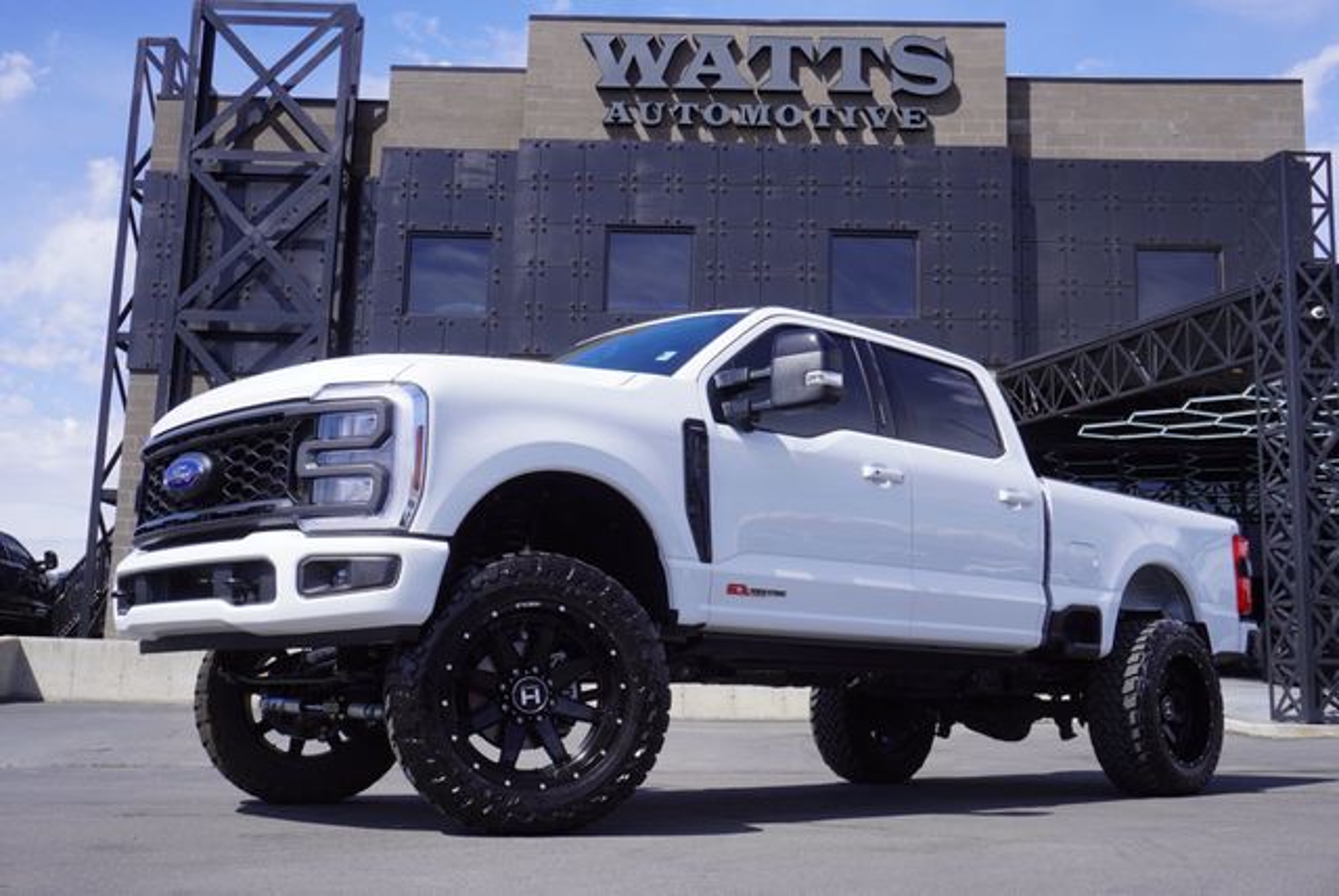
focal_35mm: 38
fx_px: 1396
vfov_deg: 35.6
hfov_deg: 51.2
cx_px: 670
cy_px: 448
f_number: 10
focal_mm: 25
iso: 100
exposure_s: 1/125
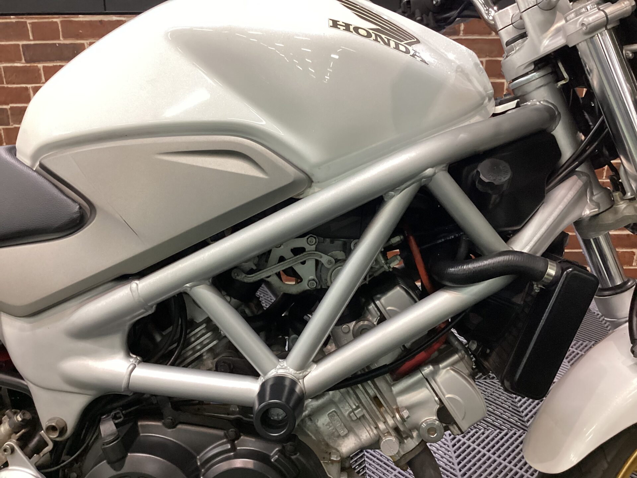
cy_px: 239
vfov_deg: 45.4
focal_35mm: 31
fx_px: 570
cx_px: 318
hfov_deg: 58.4
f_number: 2.4
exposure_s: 1/60
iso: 200
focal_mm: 3.3
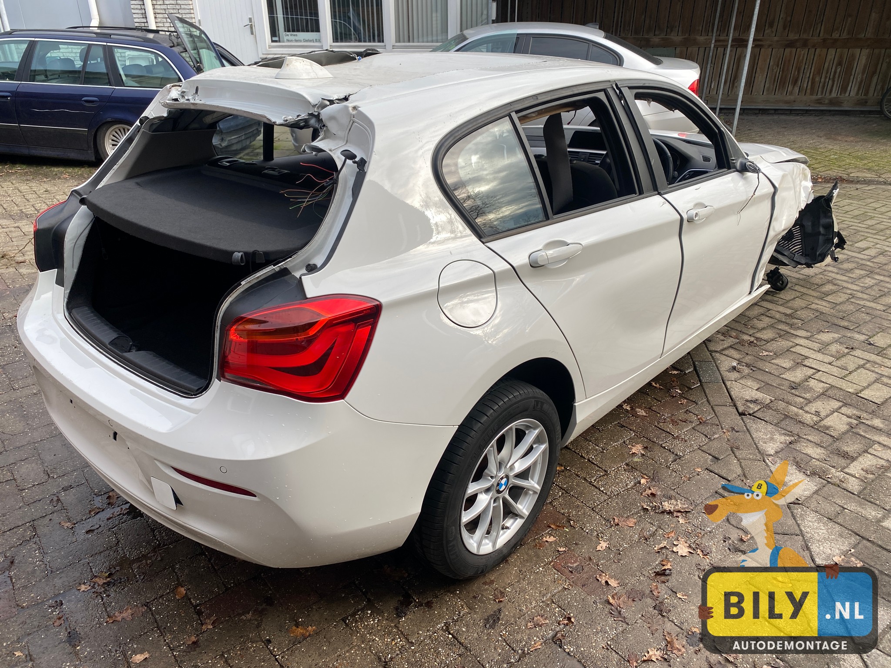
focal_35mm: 26
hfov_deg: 67.3
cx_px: 446
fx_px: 669
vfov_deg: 53.1
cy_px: 334
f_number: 1.8
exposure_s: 1/778
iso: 32
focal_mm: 4.25
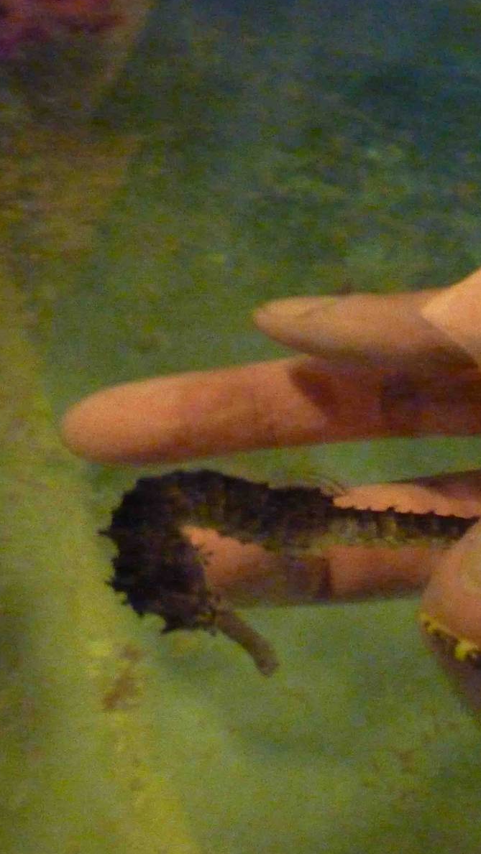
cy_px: 427
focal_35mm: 66
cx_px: 368
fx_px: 1496
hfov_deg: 18.1
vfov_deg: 31.9
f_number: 3.7
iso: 1600
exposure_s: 1/8
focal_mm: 7.3
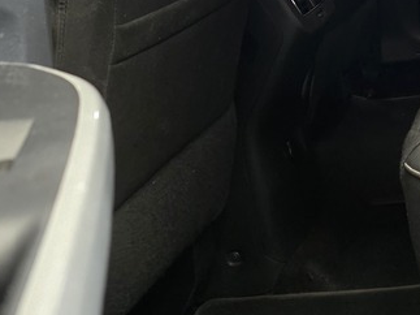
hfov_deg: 24.6
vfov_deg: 18.3
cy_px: -133
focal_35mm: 73
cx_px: 481
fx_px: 885
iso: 800
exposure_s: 1/100
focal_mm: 6.25
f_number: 1.7
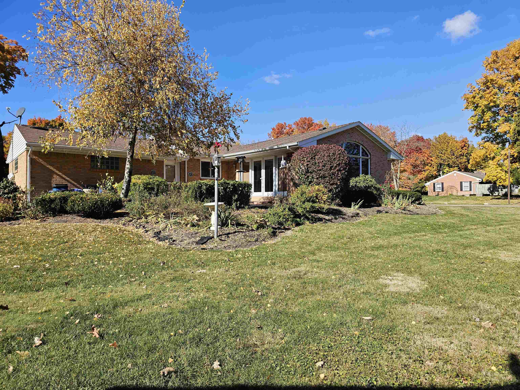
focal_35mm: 23
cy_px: 195
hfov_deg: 73.9
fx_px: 346
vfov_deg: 58.9
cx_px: 260
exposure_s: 1/412
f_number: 1.7
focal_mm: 6.3
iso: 10
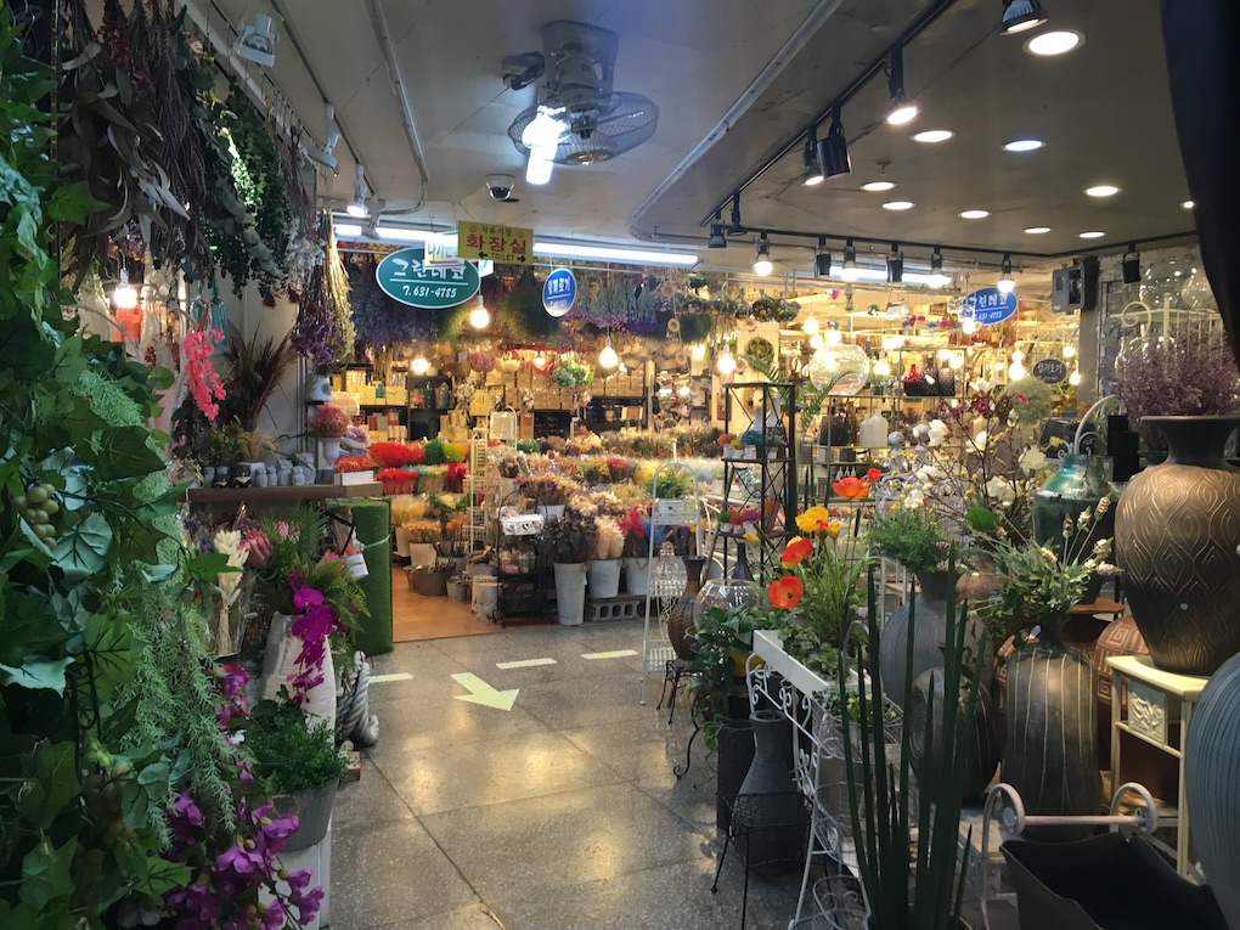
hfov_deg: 61.7
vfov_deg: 48.2
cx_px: 620
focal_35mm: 29
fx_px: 1039
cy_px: 465
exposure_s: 1/30
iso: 50
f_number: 2.2
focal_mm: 4.15
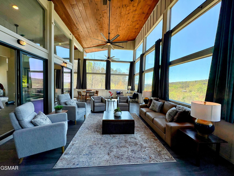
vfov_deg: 85.7
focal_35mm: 14
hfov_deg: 102.1
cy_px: 88
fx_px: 95
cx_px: 117
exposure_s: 1/522
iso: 64
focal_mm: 2.22
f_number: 2.2
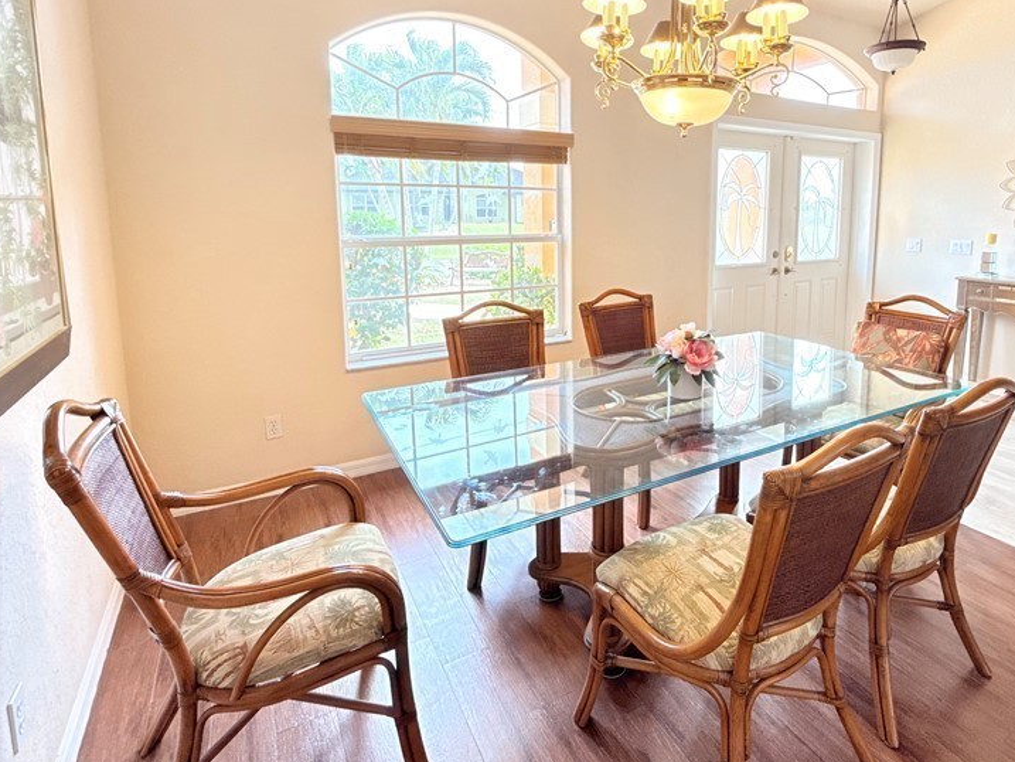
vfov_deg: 64.9
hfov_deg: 80.6
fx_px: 587
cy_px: 282
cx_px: 617
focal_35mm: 20
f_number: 2.2
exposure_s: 1/120
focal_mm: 2.22
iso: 400
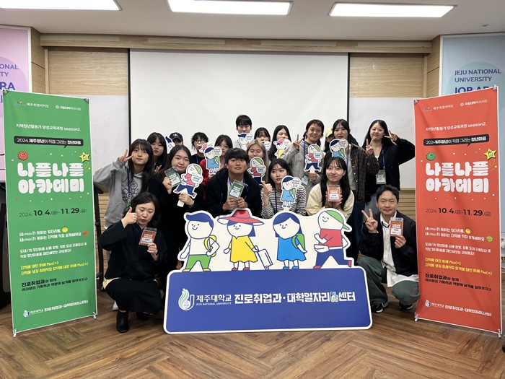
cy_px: 190
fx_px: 379
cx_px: 252
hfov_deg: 67.3
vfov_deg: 53.1
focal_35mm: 26
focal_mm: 5.1
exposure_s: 1/60
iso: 64
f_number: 1.6
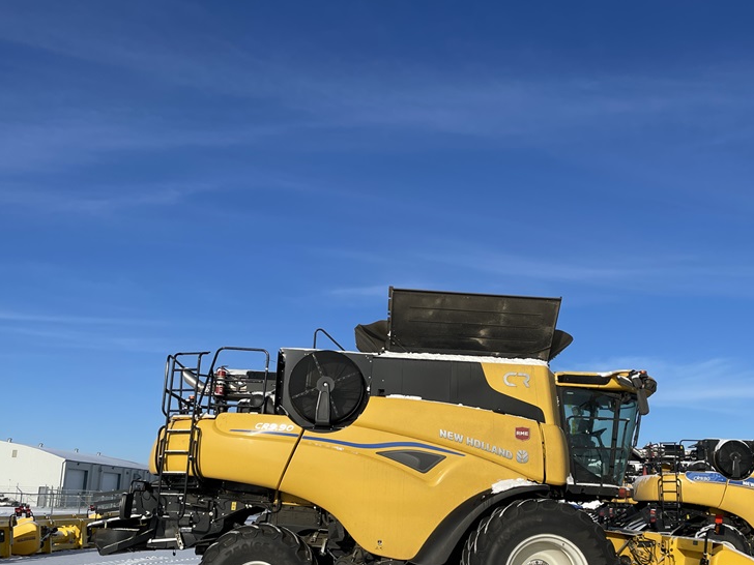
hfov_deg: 50.9
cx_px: 469
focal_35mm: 36
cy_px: 374
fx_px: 784
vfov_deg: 39.2
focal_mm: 4.2
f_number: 1.6
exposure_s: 1/5556
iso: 32
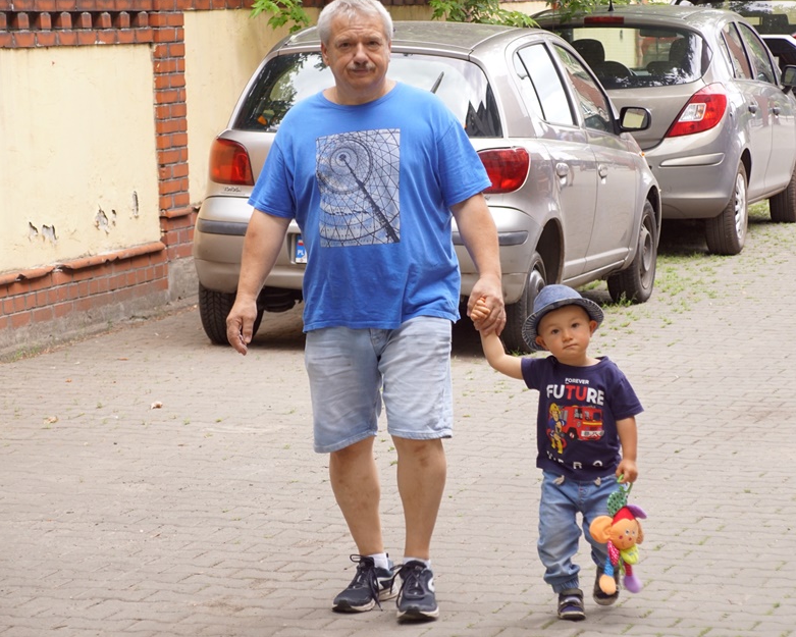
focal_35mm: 144
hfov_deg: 13.4
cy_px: 326
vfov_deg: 10.7
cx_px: 426
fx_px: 3393
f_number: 5.6
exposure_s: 1/160
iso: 400
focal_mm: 80
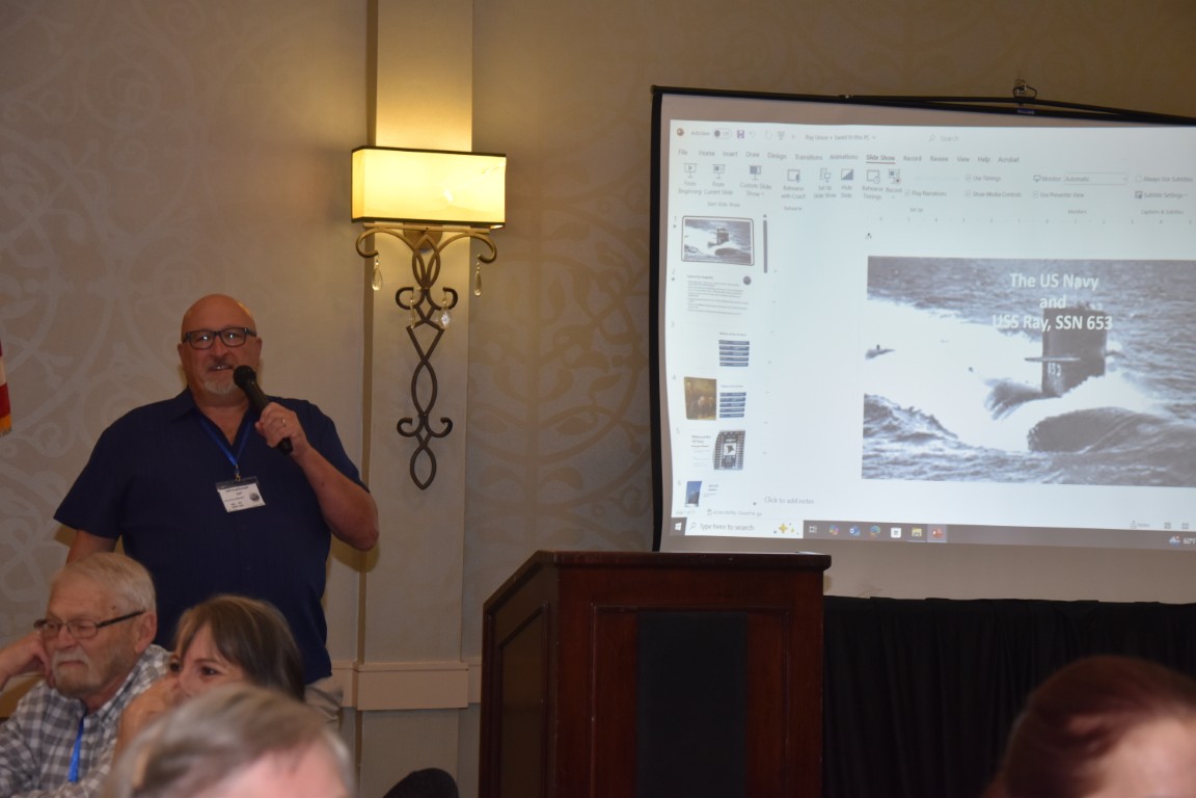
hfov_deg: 27.0
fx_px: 2491
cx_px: 598
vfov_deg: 18.2
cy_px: 399
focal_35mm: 75
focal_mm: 50
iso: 800
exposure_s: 1/125
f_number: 5.6
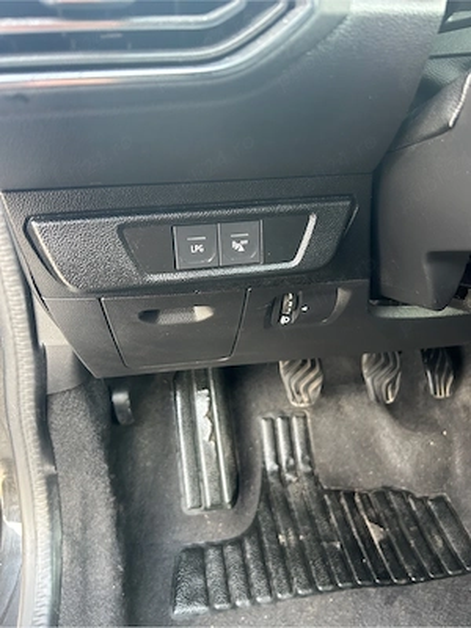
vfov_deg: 67.3
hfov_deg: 53.1
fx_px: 472
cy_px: 314
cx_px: 236
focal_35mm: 26
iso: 200
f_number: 1.5
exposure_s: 1/60
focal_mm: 5.7
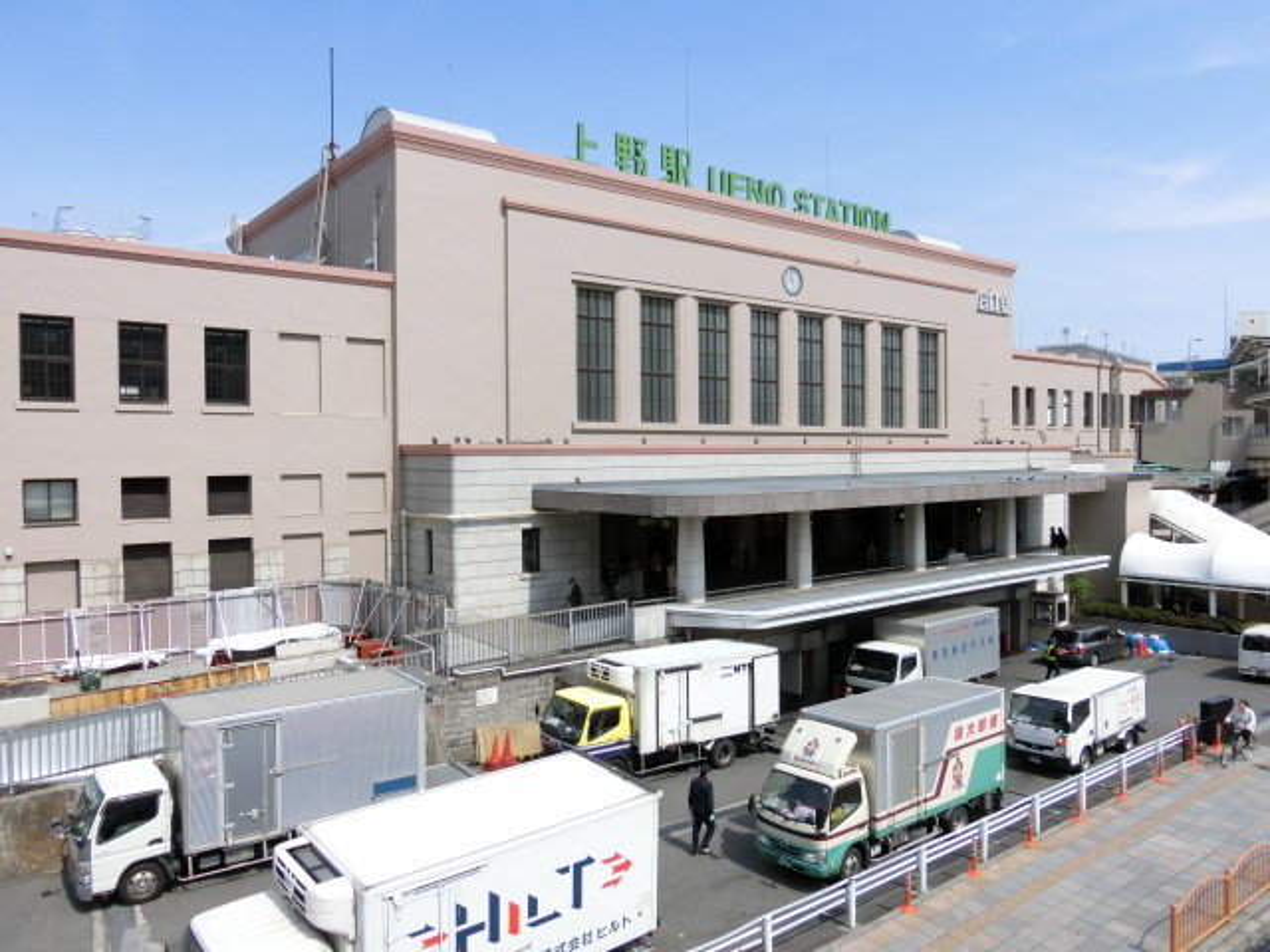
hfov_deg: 69.4
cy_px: 476
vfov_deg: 54.9
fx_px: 917
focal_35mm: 25
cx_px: 635
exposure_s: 1/800
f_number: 3.5
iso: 80
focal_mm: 4.5
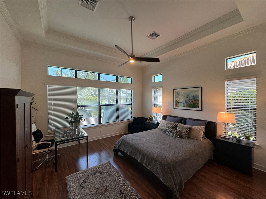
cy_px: 100
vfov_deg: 85.7
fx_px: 108
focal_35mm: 14
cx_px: 133
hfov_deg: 102.1
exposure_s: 1/120
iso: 100
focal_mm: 2.22
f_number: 2.2
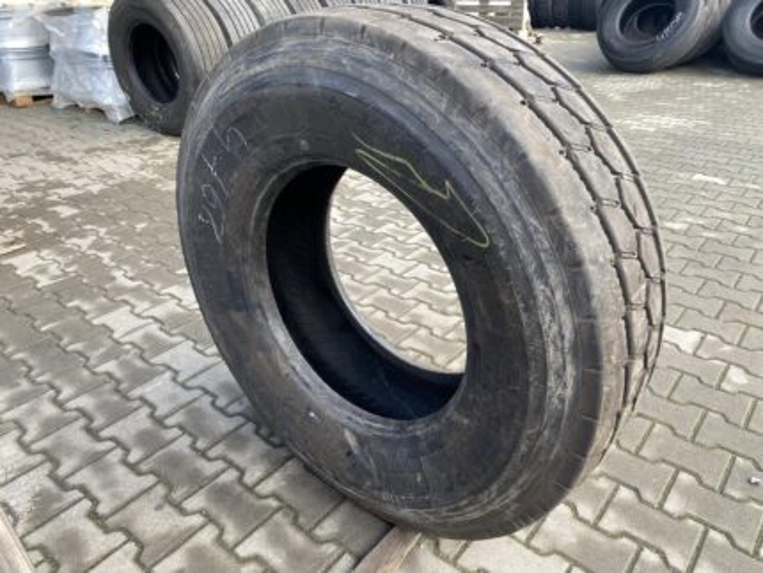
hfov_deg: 67.3
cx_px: 382
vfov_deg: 53.1
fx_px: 573
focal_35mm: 26
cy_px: 286
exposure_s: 1/100
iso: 50
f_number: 1.8
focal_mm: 4.25
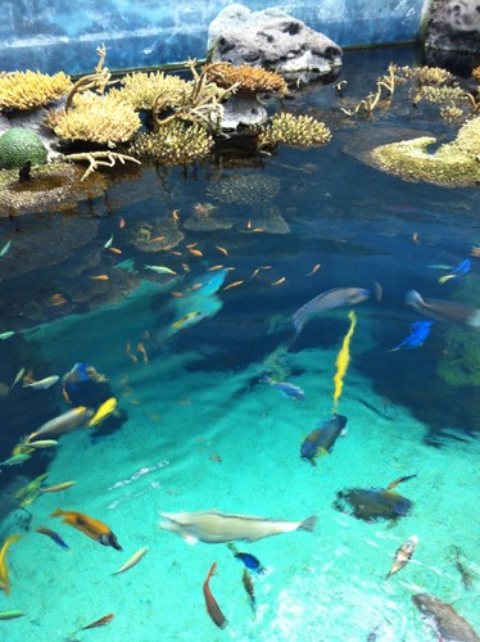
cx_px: 240
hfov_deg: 40.6
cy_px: 321
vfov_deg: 52.7
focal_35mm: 35
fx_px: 648
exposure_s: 1/15
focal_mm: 3.85
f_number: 2.8
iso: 100
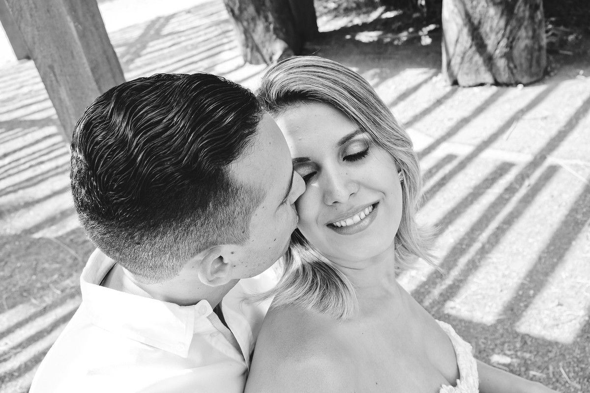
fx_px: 590
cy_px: 196
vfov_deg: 36.9
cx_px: 295
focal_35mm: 36
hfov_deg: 53.1
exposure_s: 1/125
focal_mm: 24.3
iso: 320
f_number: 6.4
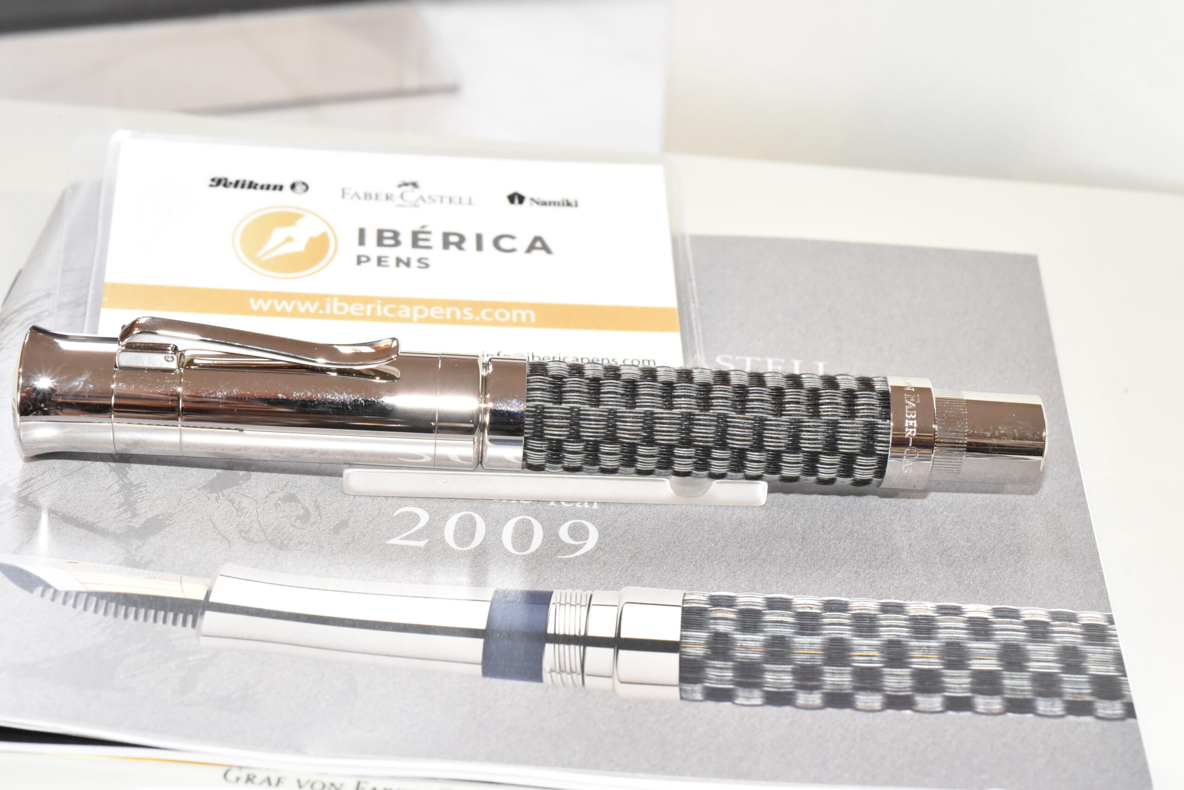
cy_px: 395
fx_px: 1974
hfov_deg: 33.4
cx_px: 592
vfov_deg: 22.6
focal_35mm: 60
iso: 9000
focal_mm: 60
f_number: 20
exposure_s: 1/30
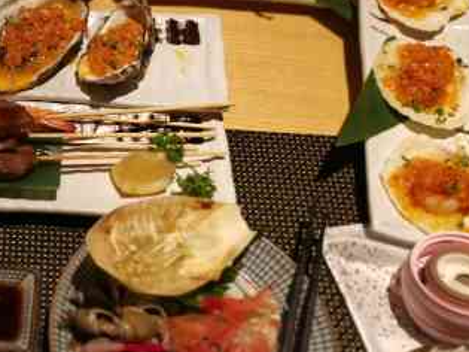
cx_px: 6
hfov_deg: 30.1
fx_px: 813
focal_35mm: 60
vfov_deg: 24.2
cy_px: 99
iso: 160
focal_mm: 5.58
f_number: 4
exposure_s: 1/100
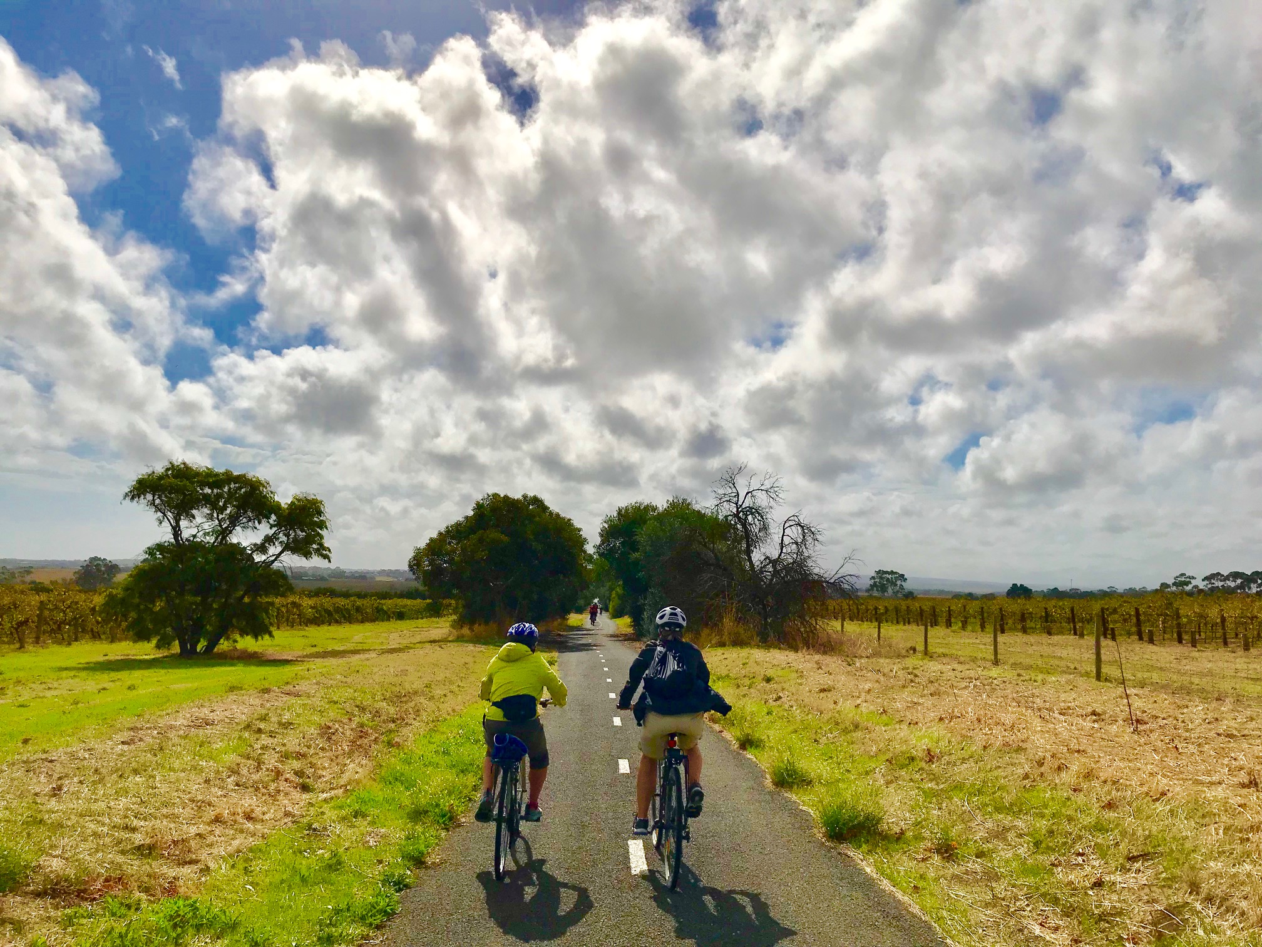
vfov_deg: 49.7
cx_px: 631
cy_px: 474
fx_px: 1021
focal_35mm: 28
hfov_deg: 63.4
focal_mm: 3.99
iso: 25
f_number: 1.8
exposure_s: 1/16129
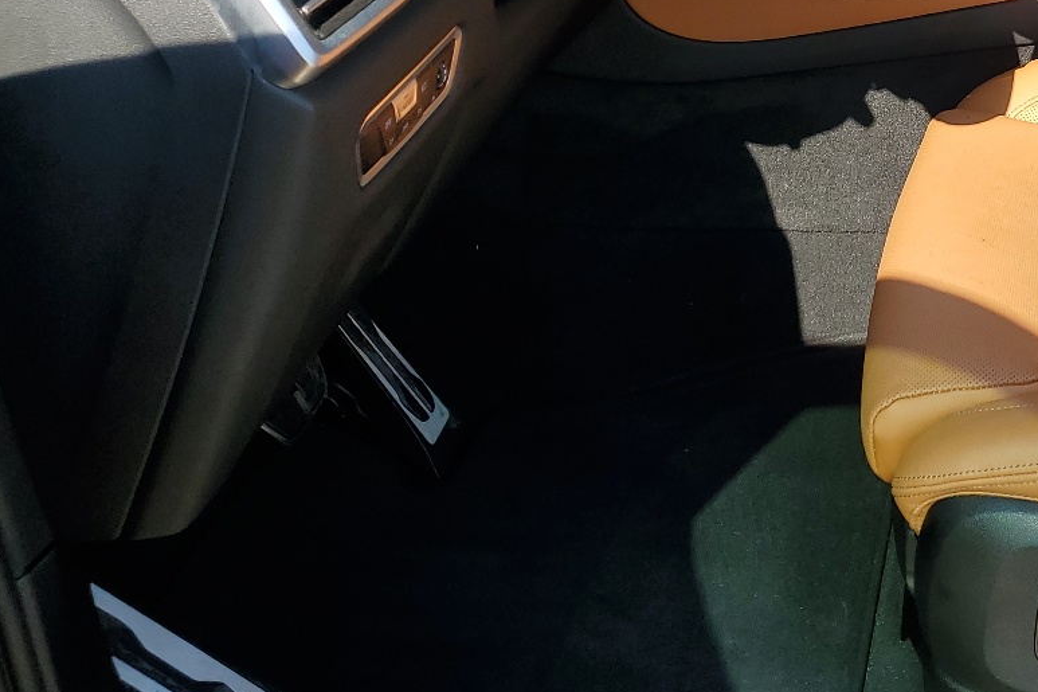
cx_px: 940
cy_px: 67
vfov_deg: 23.5
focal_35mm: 56
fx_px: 1614
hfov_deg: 33.7
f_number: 1.5
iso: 50
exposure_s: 1/1111
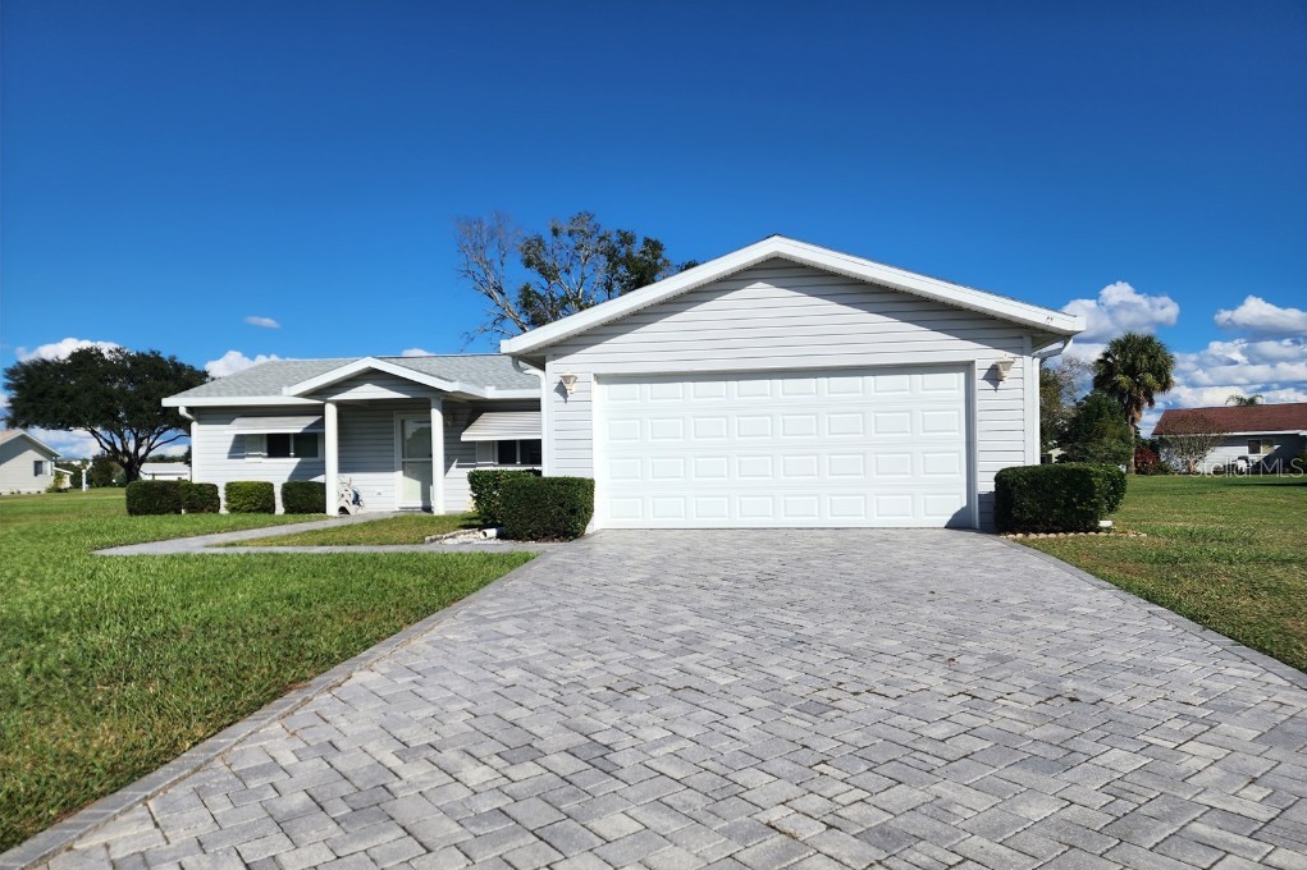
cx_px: 654
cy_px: 467
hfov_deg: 73.8
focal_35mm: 24
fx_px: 871
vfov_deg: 53.1
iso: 12
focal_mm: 6.4
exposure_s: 1/2551
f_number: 1.8
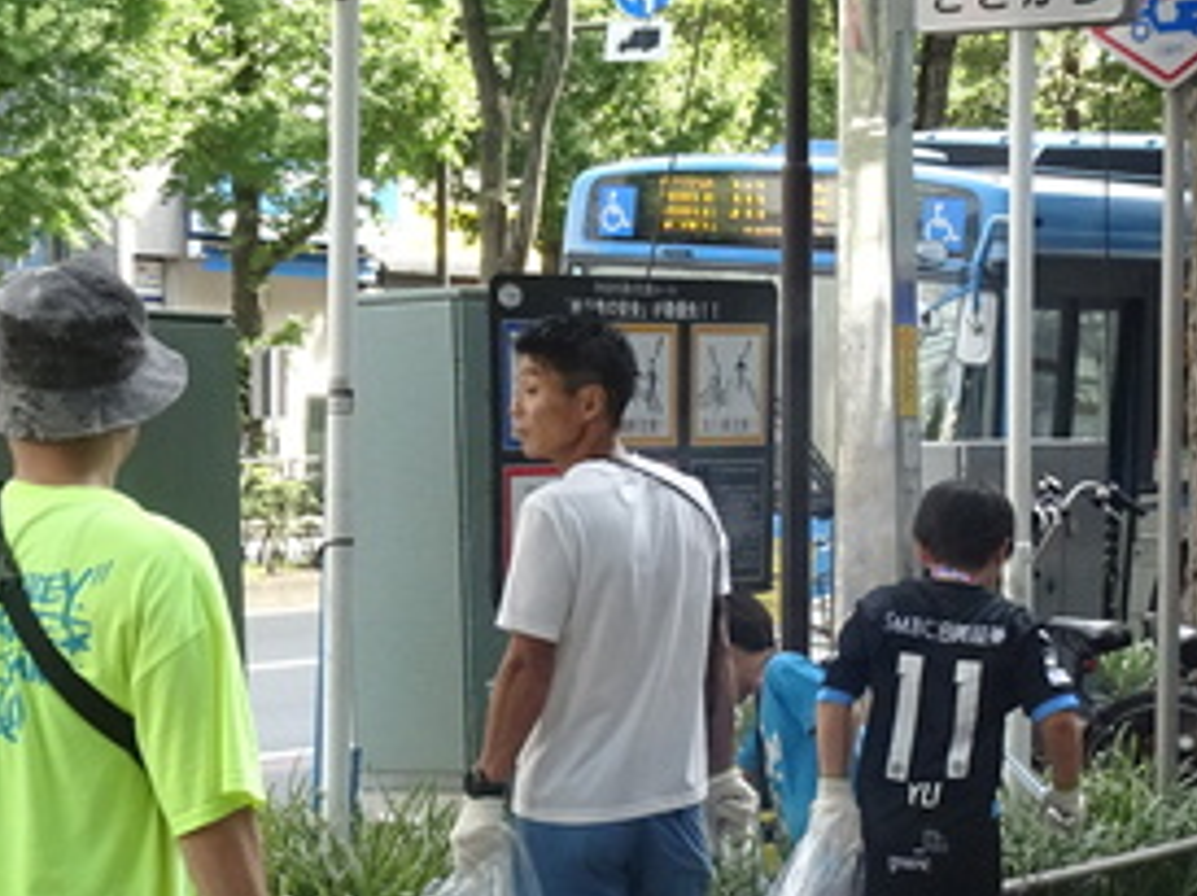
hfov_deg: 18.4
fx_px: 3697
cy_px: 820
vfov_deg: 13.7
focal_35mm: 107
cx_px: 454
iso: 500
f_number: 4.5
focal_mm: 8.18
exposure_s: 1/250
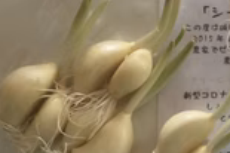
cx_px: 261
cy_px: 51
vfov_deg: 17.4
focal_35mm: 78
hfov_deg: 24.1
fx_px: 498
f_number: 2.2
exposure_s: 1/17
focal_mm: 4.15
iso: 200
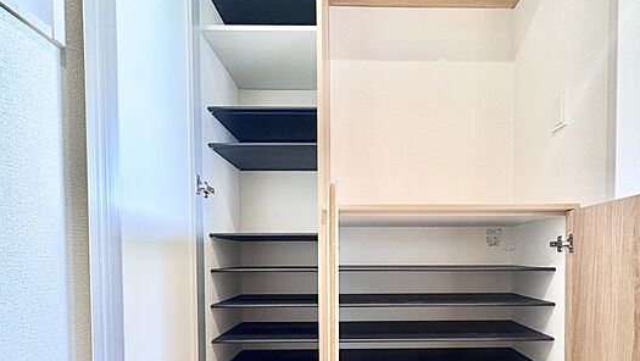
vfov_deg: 58.3
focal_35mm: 18
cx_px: 357
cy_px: 265
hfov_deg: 92.2
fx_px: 306
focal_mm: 2.22
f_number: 2.2
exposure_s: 1/60
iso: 640
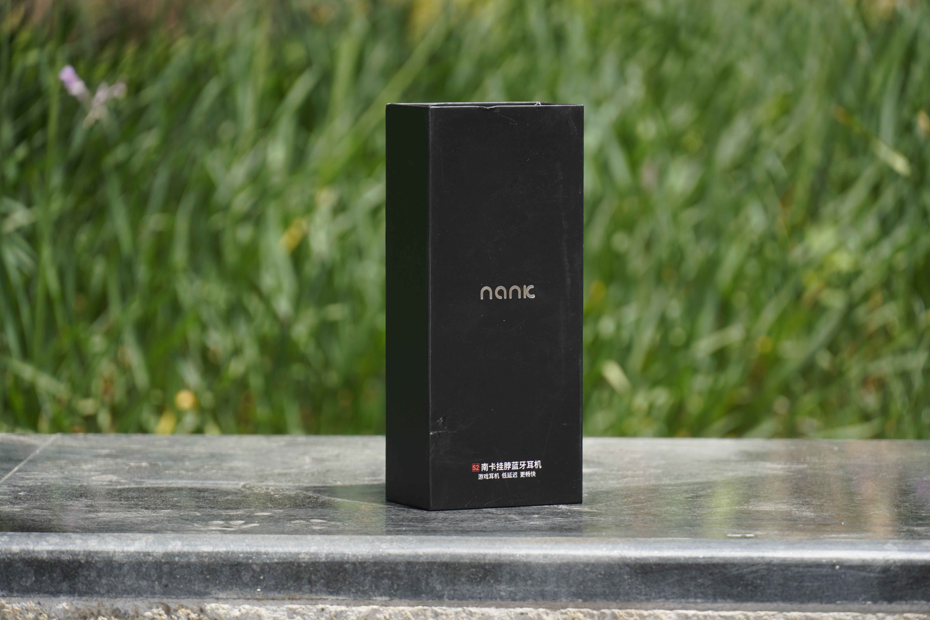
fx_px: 5257
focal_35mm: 204
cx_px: 465
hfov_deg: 10.1
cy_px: 309
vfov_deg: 6.7
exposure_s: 1/160
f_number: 5.6
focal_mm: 135
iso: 100
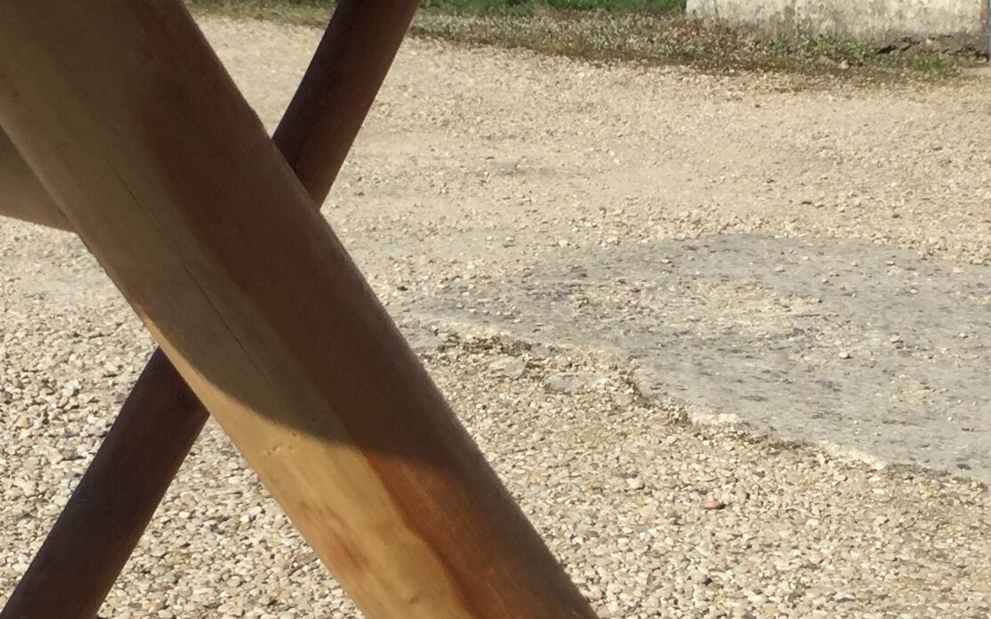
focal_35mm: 96
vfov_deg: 13.6
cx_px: 476
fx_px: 2593
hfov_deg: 21.6
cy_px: 248
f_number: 2.4
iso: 25
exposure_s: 1/1381
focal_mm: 3.3
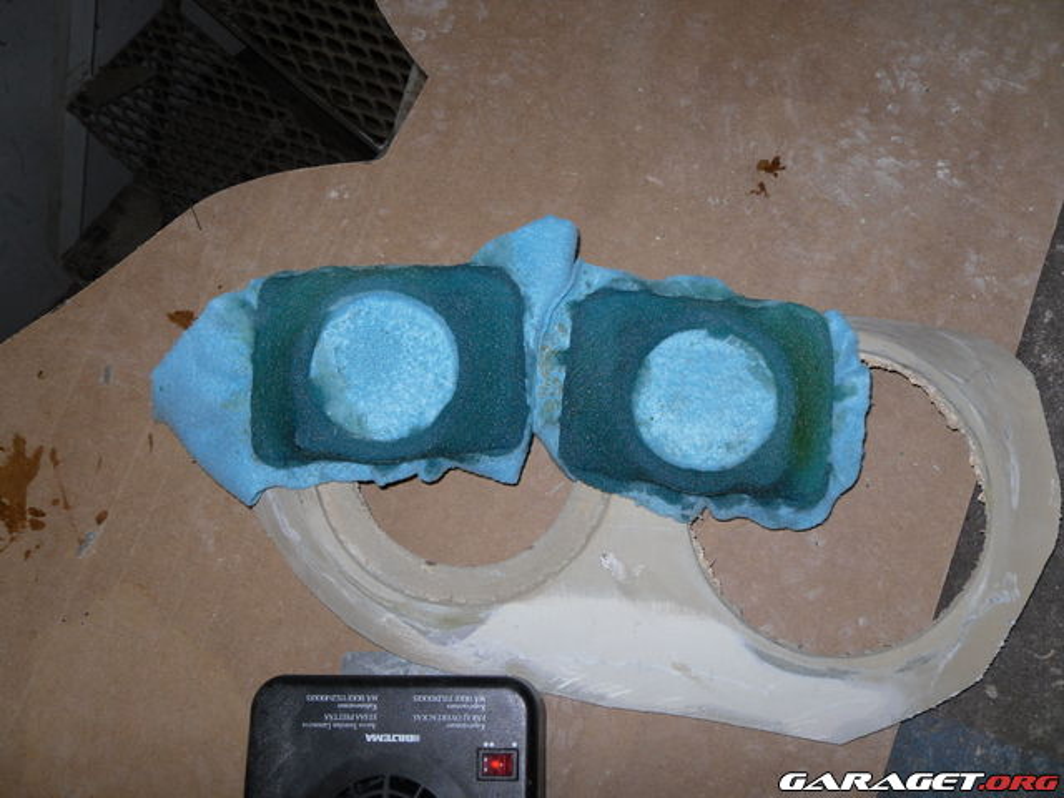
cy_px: 399
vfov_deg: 40.7
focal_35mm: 35
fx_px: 1076
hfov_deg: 52.6
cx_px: 532
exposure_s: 1/45
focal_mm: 6.3
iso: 80
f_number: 3.5
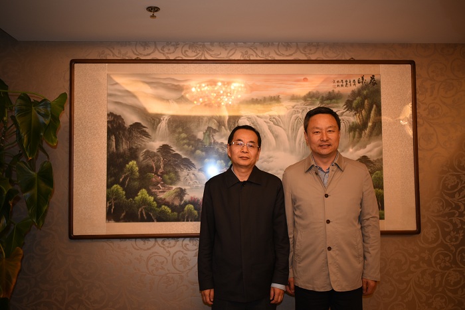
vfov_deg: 37.9
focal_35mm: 35
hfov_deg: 54.4
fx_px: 452
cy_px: 155
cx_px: 232
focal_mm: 35
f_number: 1.8
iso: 720
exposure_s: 1/200
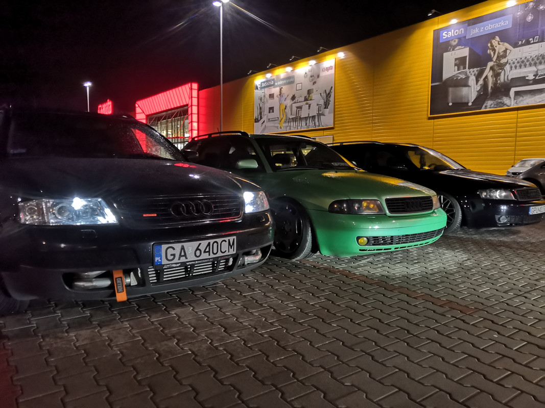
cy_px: 204
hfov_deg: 65.3
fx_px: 425
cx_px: 272
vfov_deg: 51.3
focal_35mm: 27
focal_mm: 3.95
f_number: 1.8
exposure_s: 1/33.3
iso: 800
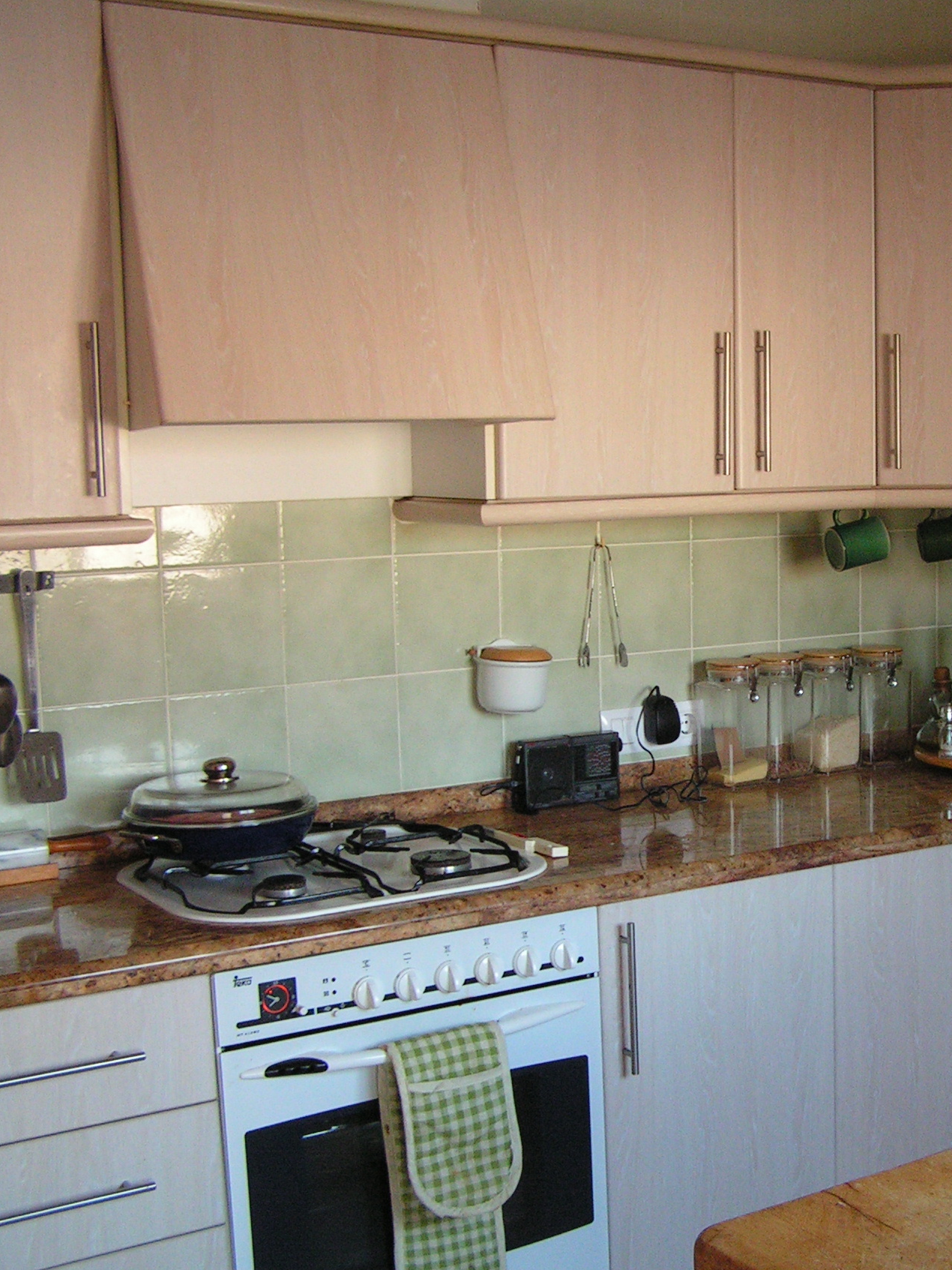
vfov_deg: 37.5
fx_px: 1870
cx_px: 789
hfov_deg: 27.9
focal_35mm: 51
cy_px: 636
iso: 160
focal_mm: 6.3
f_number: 2.8
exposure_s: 1/50
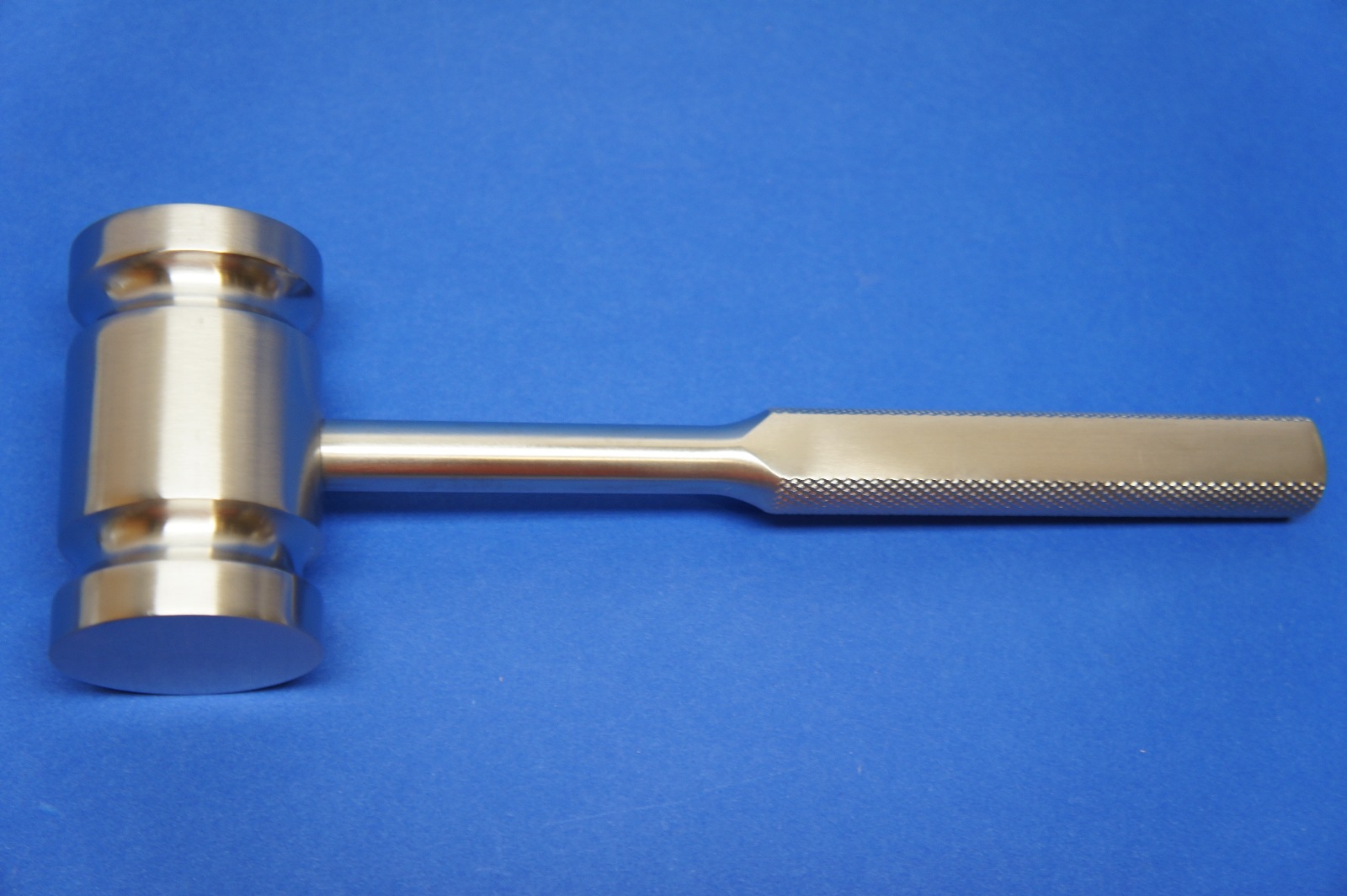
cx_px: 674
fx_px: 1963
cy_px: 448
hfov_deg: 37.9
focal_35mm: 52
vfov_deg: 25.7
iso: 200
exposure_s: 1/20
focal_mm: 35
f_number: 4.5
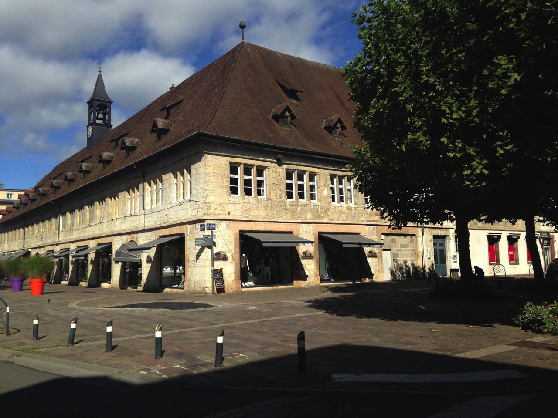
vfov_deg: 42.9
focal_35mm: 33
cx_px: 279
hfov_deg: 55.4
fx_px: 532
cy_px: 209
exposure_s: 1/2169
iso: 50
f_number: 2.4
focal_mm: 4.12
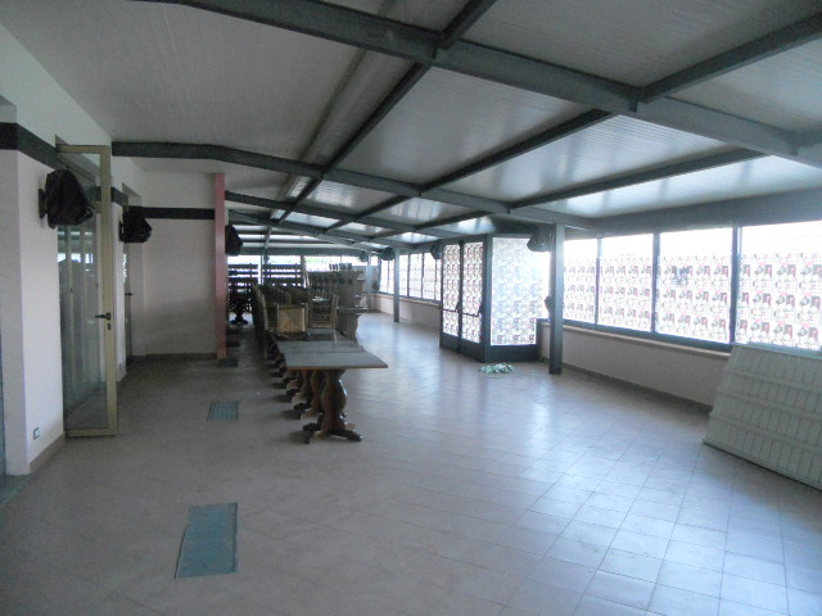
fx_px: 641
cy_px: 308
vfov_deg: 51.4
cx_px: 411
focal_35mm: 27
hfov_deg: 65.3
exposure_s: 1/30
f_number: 3.2
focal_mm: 4.9
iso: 400
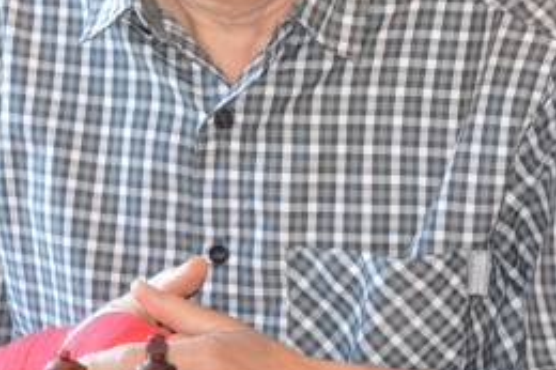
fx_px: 4540
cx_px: 242
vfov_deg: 4.7
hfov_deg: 7.0
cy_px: 9
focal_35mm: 294
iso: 2000
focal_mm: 85
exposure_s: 1/60
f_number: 5.3
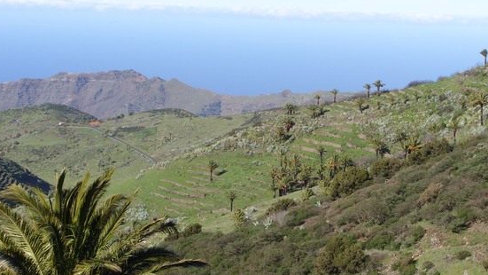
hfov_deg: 17.4
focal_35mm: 123
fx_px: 1592
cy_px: 160
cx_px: 312
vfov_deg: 9.9
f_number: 5.8
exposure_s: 1/296
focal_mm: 13.8
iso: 50
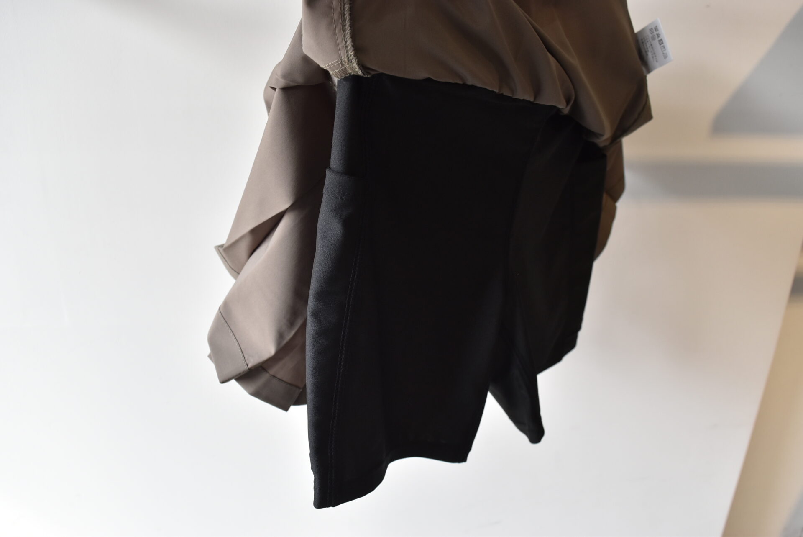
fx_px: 670
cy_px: 268
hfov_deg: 61.9
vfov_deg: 43.7
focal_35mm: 30
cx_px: 402
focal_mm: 20
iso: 400
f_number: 6.3
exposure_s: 1/40
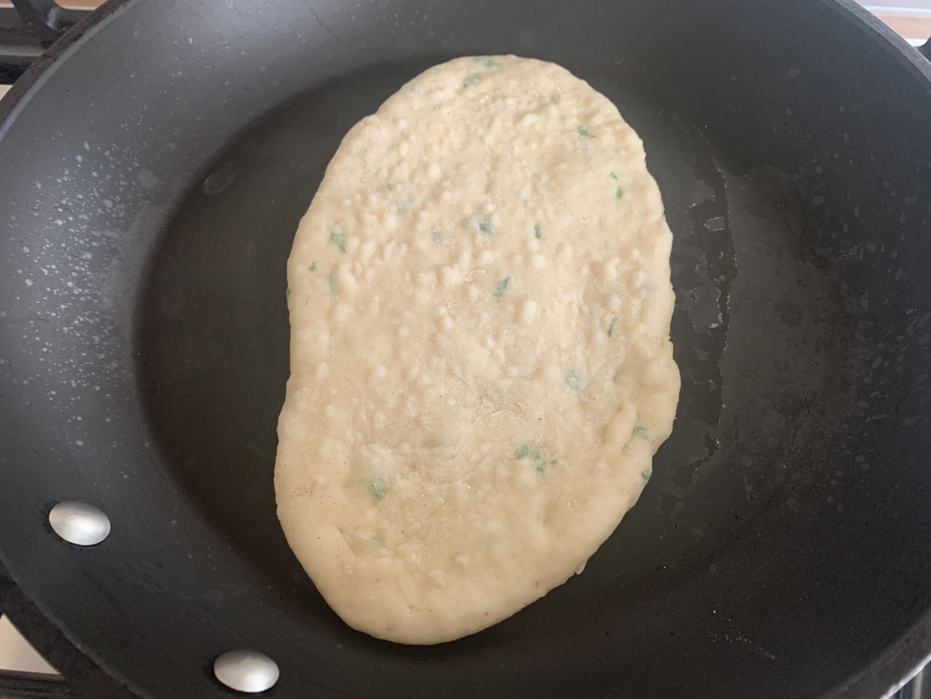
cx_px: 466
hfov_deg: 67.3
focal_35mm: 26
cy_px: 350
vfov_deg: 53.1
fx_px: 699
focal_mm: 4.25
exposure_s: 1/60
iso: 250
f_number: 1.8
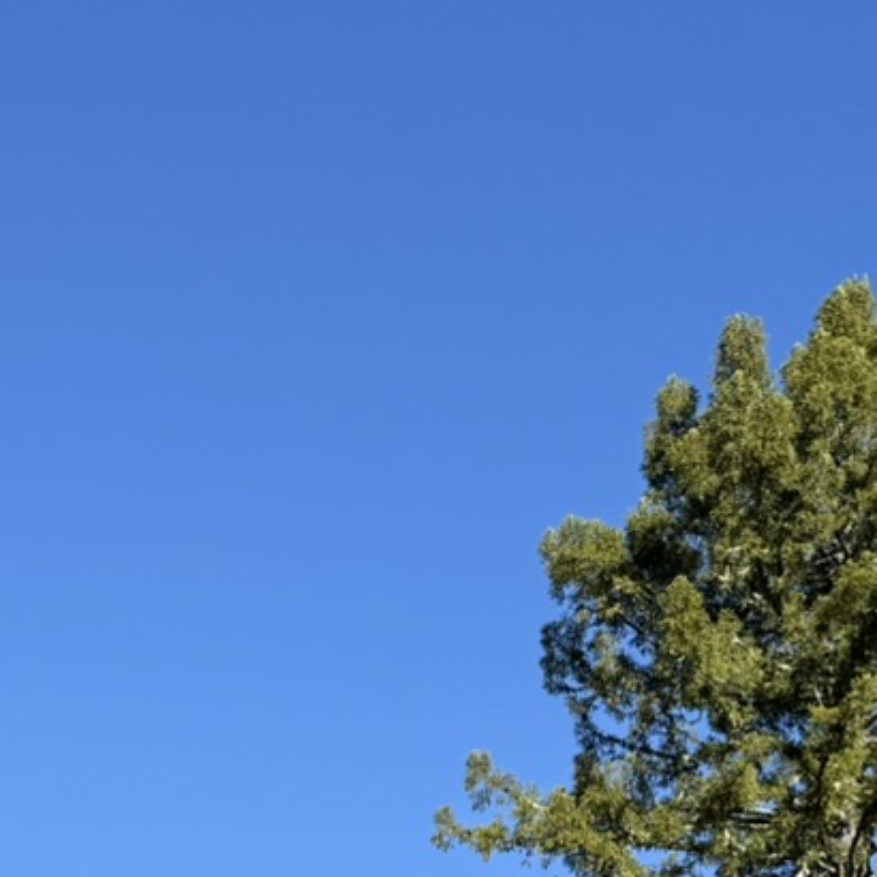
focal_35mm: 106
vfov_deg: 15.6
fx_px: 3038
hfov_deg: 16.4
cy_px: 1140
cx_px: 334
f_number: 1.78
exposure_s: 1/2801
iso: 80
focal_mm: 6.76
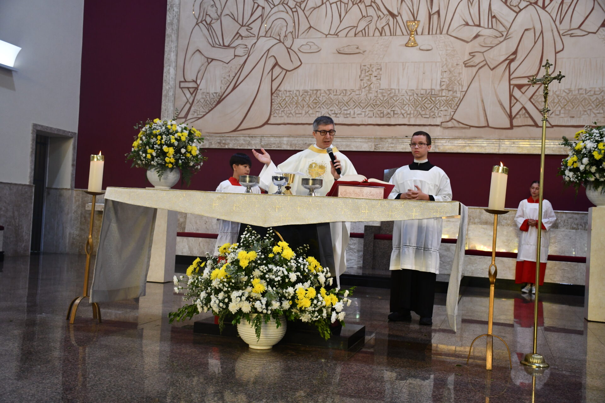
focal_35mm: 39
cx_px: 302
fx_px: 655
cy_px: 202
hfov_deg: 49.6
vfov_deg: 34.2
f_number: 3.8
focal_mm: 26
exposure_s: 1/125
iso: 1000
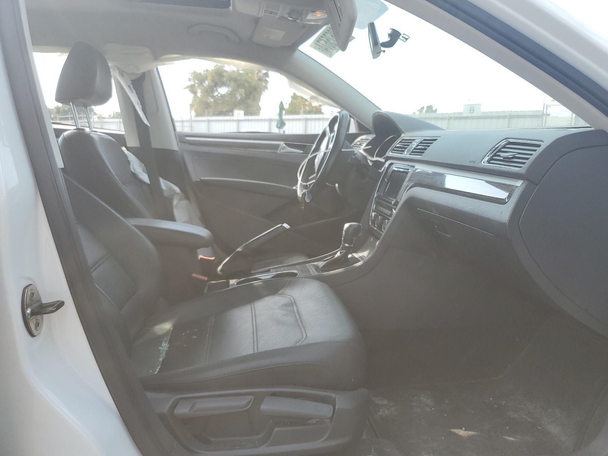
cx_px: 304
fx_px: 457
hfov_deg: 67.3
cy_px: 228
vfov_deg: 53.1
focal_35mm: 26
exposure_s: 1/714
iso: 50
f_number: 1.5
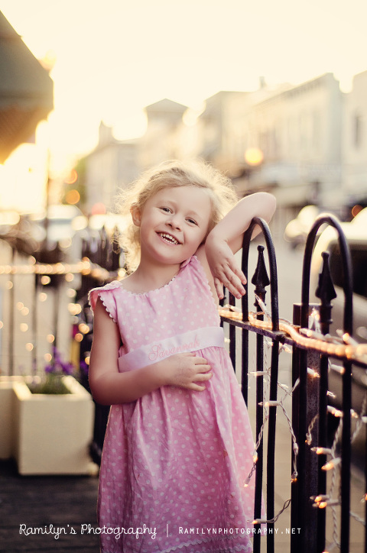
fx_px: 1151
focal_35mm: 75
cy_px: 276
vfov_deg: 27.0
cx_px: 184
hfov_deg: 18.1
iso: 160
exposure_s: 1/500
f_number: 1.8
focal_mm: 50
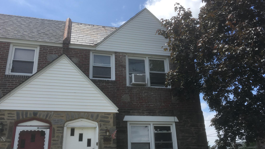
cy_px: 79
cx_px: 133
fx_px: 225
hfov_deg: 61.0
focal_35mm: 32
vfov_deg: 36.7
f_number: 2.2
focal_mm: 4.15
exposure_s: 1/1425
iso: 25
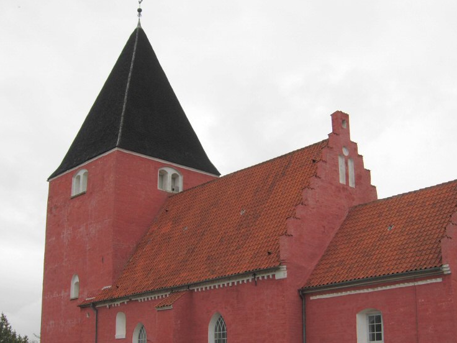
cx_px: 268
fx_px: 581
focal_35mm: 44
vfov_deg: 32.8
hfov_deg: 42.8
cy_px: 206
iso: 50
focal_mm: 7.5
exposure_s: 1/332
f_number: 4.3
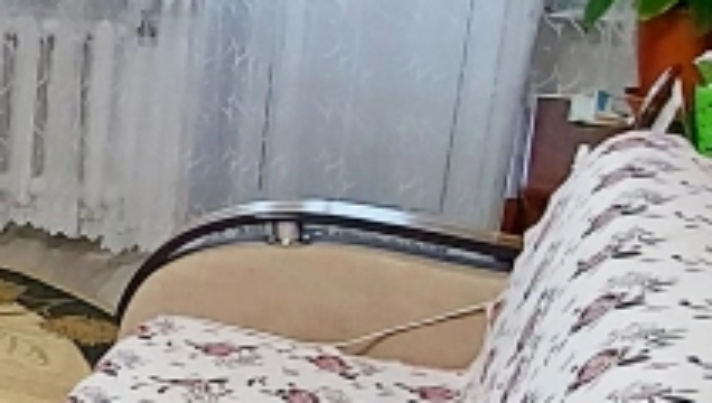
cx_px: -474
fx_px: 1361
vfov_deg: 16.8
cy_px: 198
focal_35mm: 72
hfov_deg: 21.9
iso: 200
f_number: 2.2
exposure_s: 1/50
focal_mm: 1.74
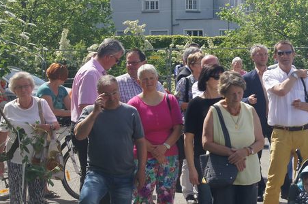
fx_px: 1162
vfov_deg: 10.1
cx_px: 301
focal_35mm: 136
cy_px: 83
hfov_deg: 14.9
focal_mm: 40
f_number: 11
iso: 100
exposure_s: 1/125
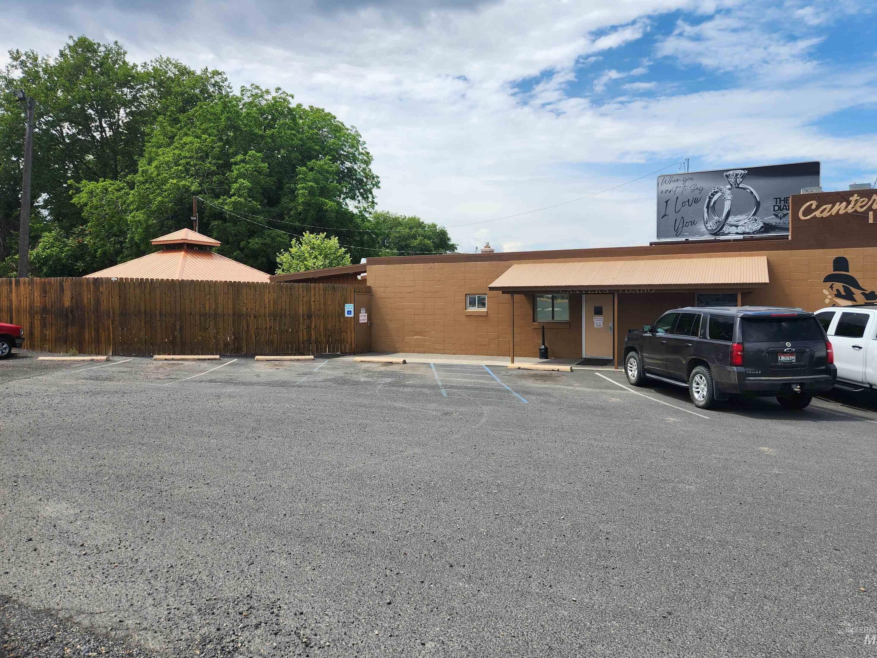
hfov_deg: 71.6
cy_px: 318
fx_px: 608
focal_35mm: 24
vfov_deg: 56.8
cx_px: 457
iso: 20
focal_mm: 5.4
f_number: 1.8
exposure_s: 1/1829
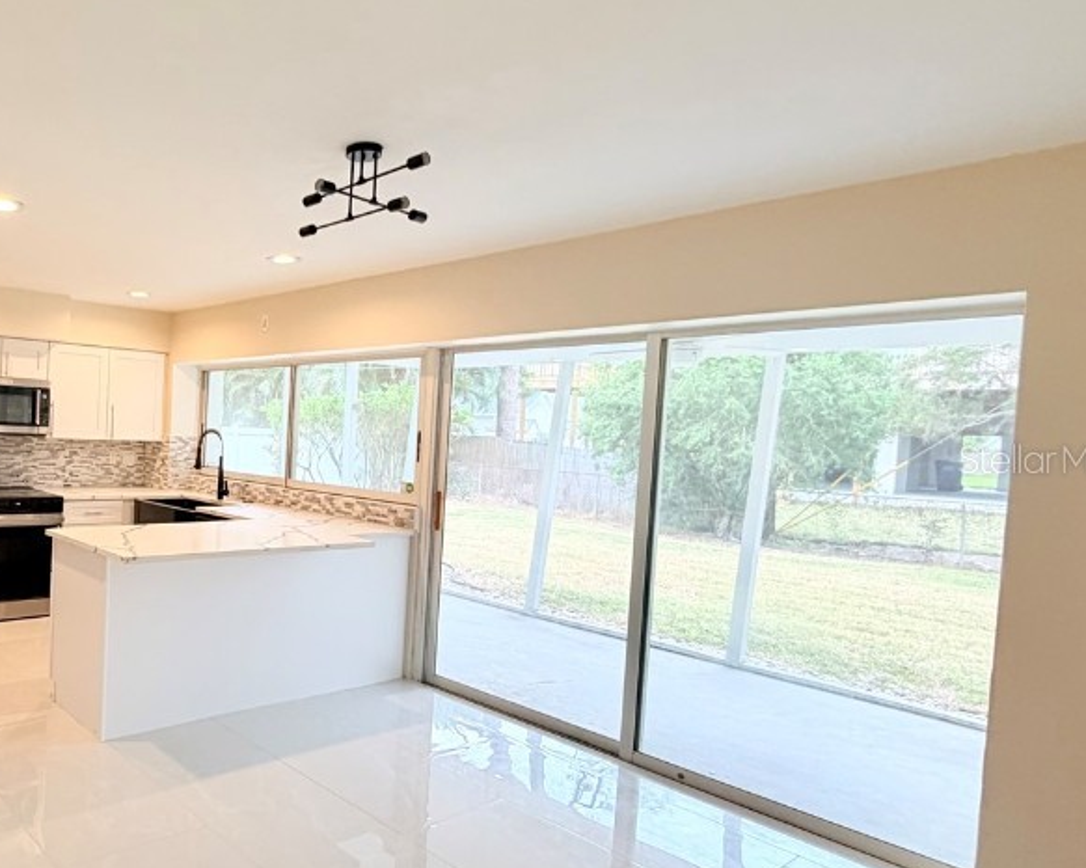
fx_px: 771
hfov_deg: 62.8
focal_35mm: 24
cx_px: 181
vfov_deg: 58.7
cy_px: 458
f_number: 2.2
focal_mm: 2.22
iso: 160
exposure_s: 1/120
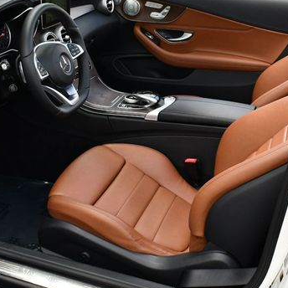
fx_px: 537
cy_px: 134
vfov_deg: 30.0
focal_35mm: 57
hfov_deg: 30.0
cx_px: 137
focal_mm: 18
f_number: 5.6
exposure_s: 1/250
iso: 280
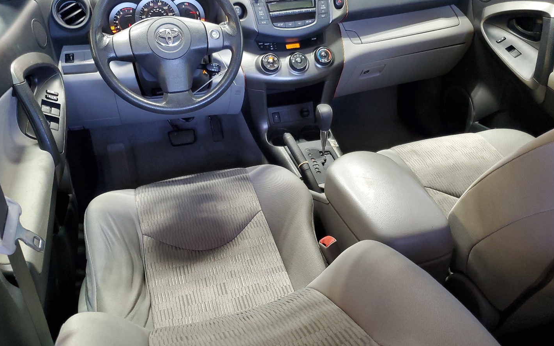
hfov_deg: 61.2
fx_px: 468
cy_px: 171
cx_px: 284
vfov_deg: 40.6
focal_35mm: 31
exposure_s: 1/60.2
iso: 224
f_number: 1.5
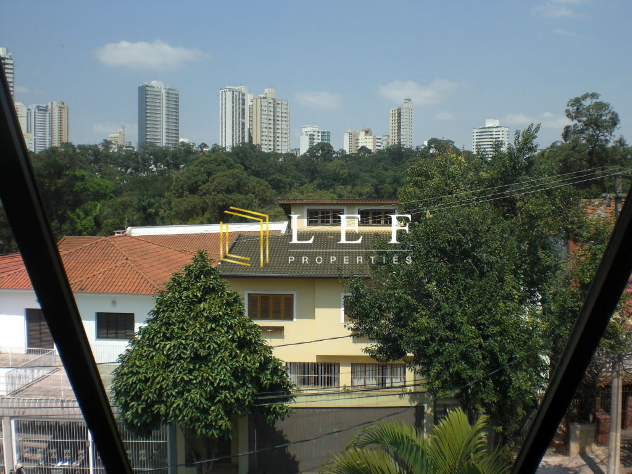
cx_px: 316
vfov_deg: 37.7
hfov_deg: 49.0
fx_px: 694
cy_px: 237
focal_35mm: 38
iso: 50
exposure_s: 1/320
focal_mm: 6.3
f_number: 4.4
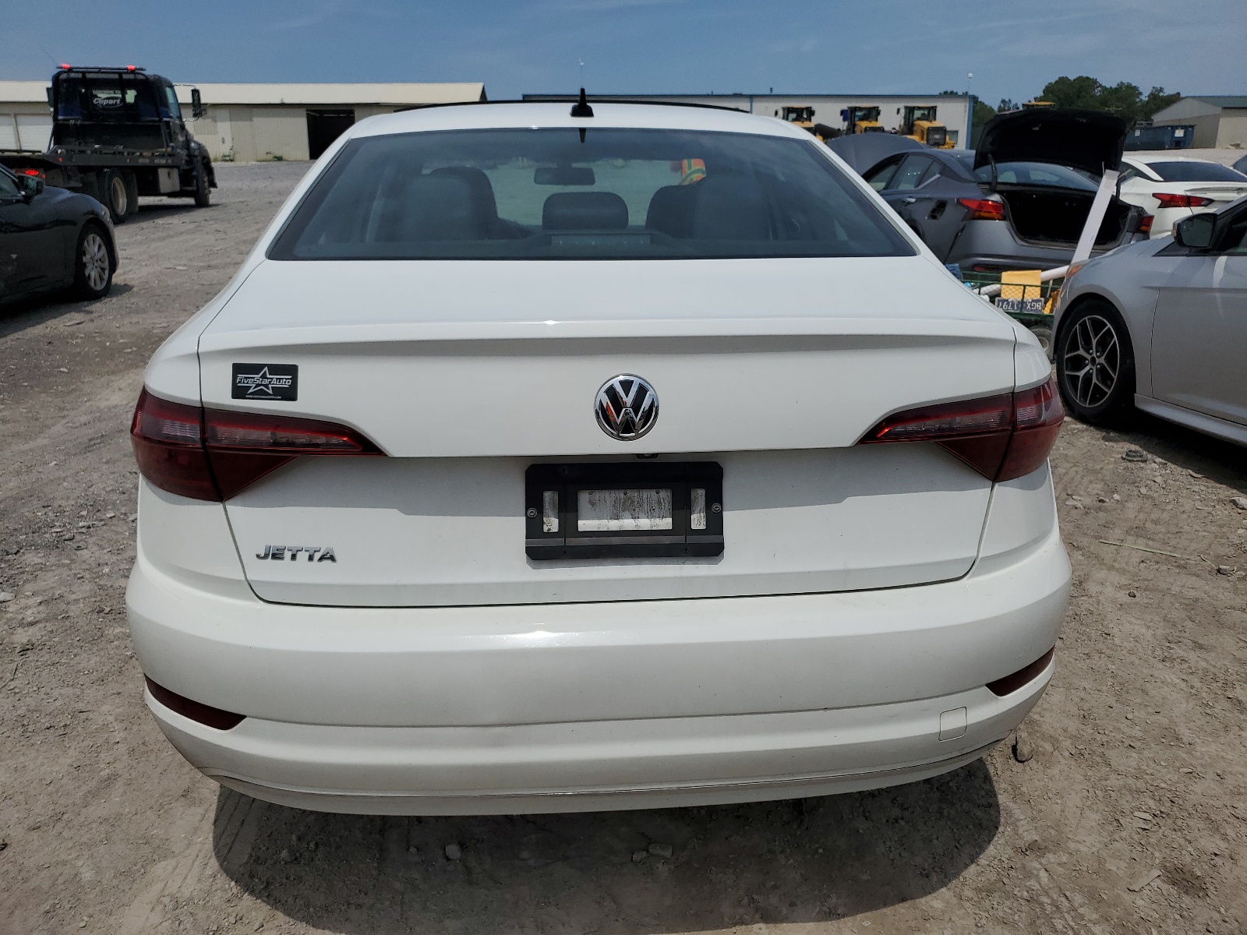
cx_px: 624
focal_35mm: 26
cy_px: 468
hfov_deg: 67.3
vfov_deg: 53.1
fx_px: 937
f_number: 1.5
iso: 50
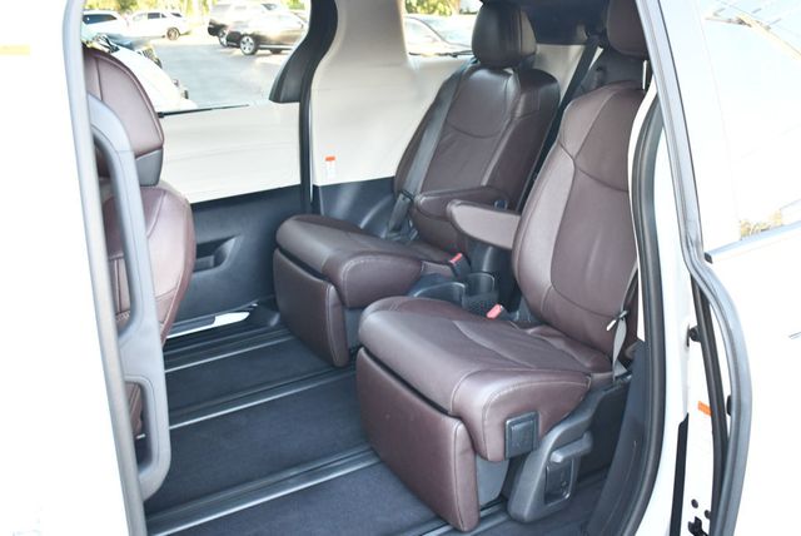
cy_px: 268
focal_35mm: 36
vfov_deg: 36.9
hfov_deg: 53.1
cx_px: 400
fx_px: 802
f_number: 3.5
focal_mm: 18
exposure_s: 1/125
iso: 1400
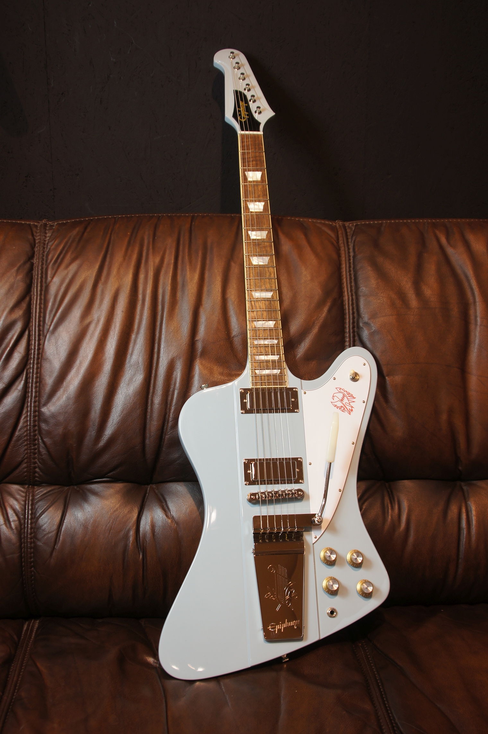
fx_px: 856
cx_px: 244
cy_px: 367
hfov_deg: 31.8
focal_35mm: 42
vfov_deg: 46.4
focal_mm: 28
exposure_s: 1/15
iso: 100
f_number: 5
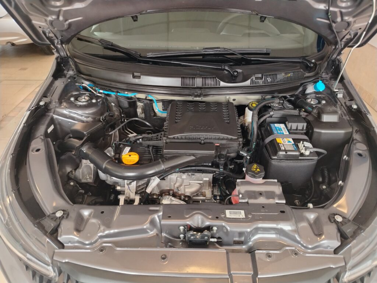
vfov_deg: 56.8
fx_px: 261
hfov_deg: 71.6
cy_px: 142
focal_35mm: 24
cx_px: 188
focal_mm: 5.25
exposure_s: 1/33.3
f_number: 1.75
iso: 769
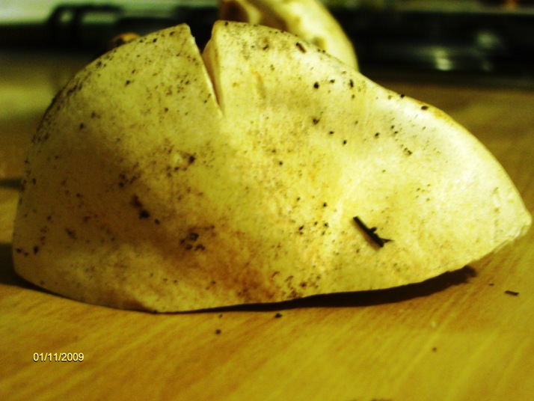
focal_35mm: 62
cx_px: 267
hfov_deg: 31.2
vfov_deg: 23.7
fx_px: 957
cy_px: 200
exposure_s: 1/3.4
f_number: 3.5
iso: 100
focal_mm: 10.19
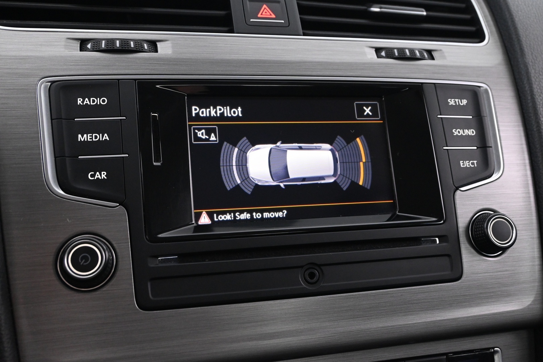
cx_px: 272
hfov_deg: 56.1
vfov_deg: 39.1
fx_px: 509
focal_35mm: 34
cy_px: 181
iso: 2500
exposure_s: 1/13
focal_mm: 22.5
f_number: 5.6
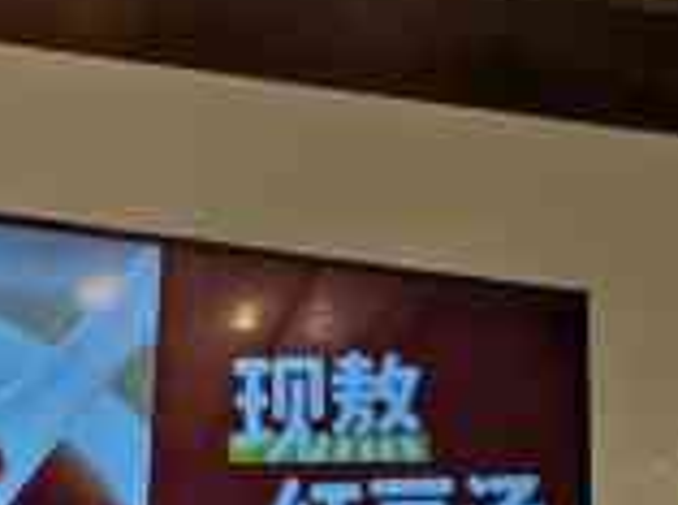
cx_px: -782
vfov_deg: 10.1
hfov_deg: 12.0
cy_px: 701
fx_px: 2794
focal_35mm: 143
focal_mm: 6.72
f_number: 1.69
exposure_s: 1/100
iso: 71
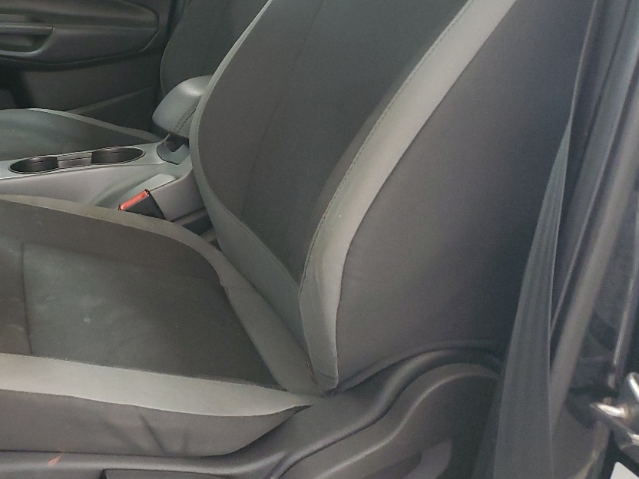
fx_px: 923
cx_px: 65
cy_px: 147
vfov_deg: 28.8
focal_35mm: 50
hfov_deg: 35.9
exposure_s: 1/50
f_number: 1.5
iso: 233
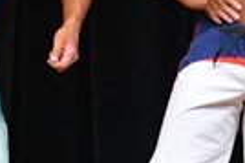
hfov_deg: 1.5
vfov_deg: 1.0
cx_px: -96
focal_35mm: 1392
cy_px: 22
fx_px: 9462
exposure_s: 1/400
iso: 4000
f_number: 5.6
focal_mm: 160
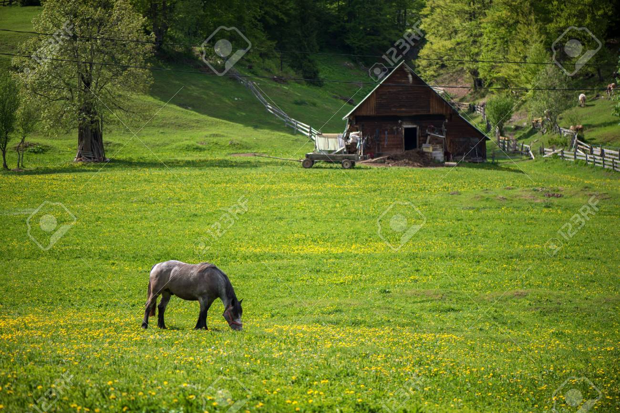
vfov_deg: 13.0
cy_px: 206
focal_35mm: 105
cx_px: 310
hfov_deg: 19.5
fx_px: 1808
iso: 100
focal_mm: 105
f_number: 2.8
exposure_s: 1/750
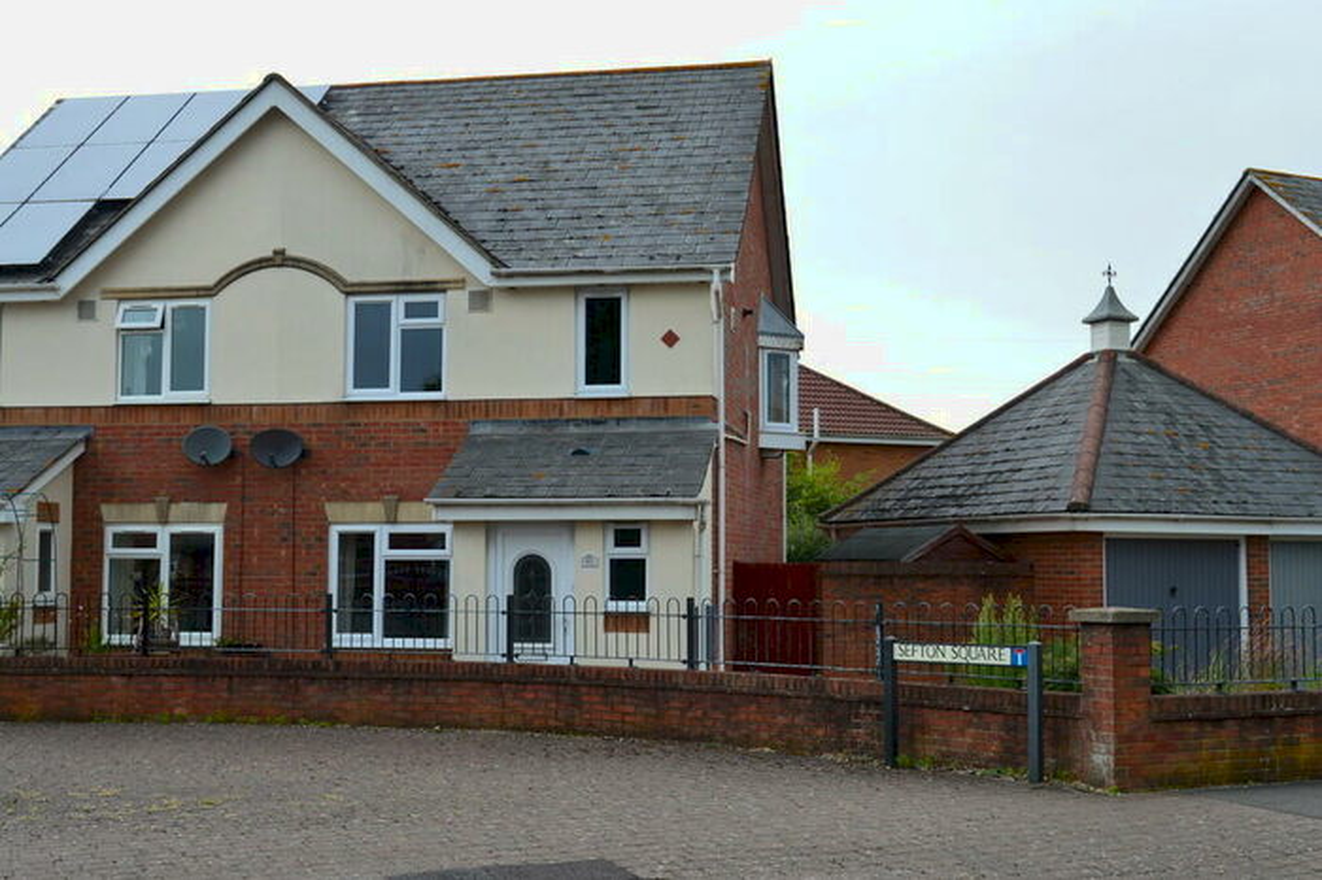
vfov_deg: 30.8
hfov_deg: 45.0
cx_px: 661
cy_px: 440
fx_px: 1597
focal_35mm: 44
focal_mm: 29
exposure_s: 1/200
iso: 400
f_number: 10
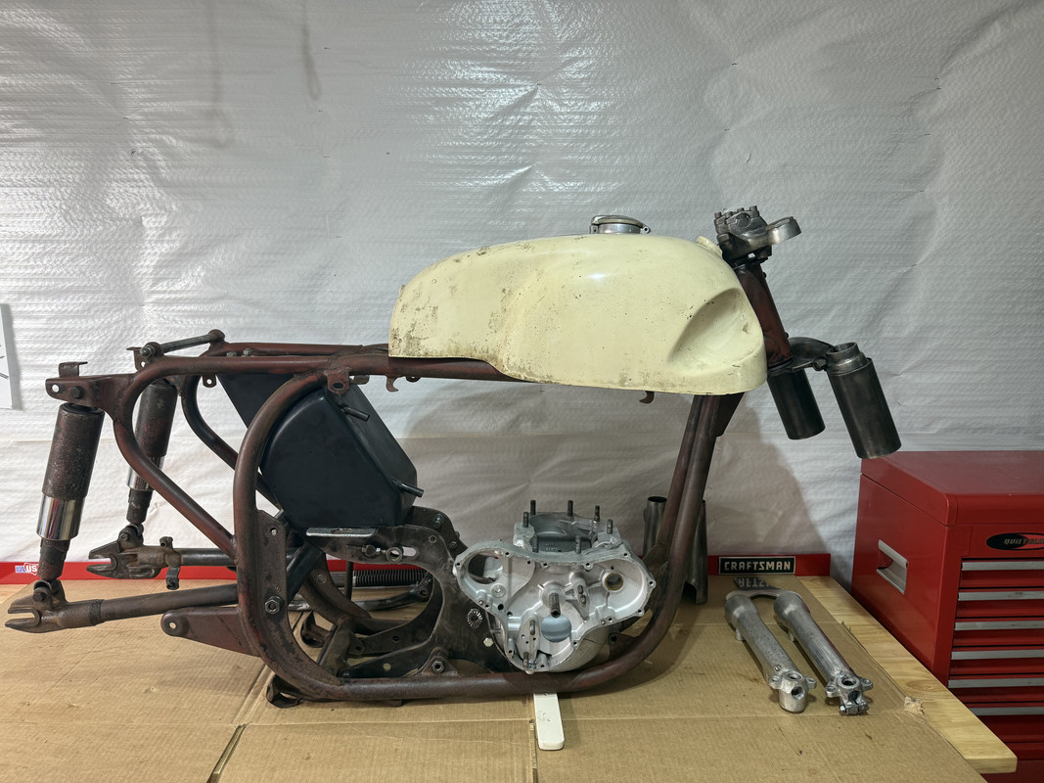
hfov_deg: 71.6
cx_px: 522
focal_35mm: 24
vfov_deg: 56.8
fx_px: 724
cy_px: 392
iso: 125
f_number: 1.78
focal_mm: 6.76
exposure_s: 1/120
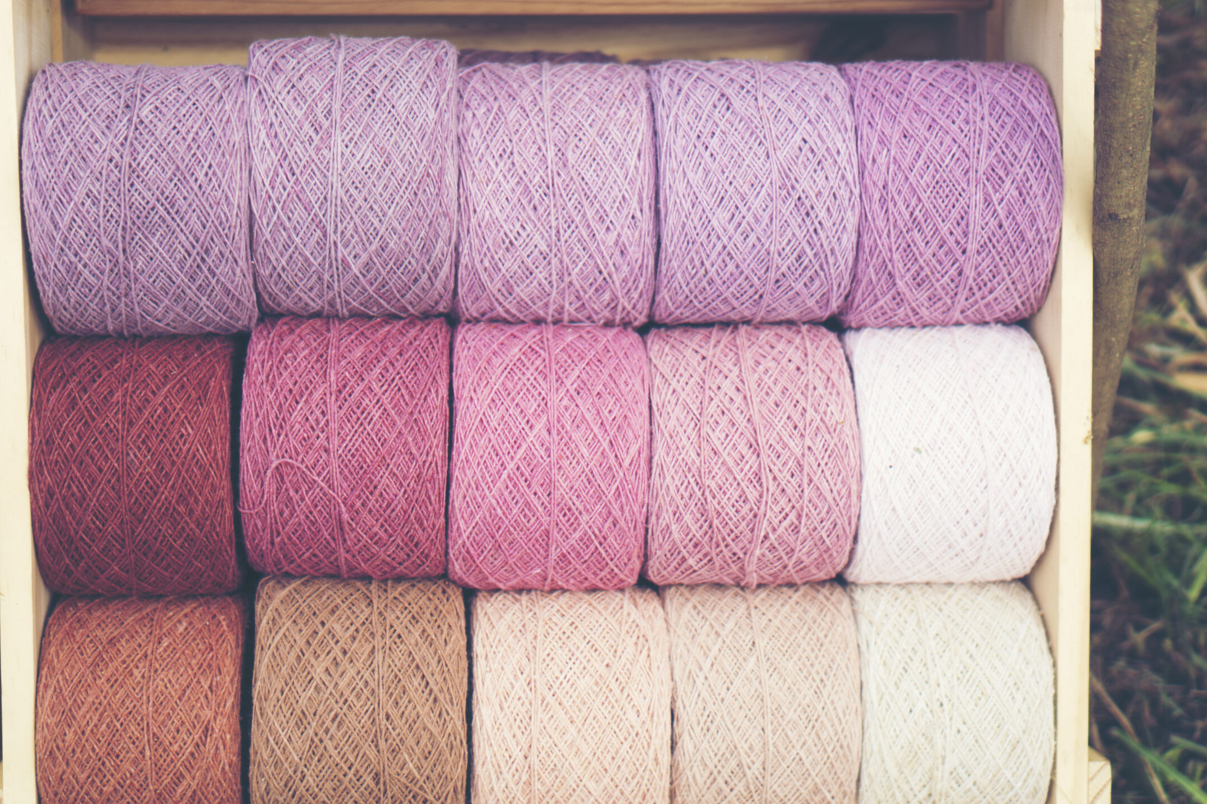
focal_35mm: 63
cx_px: 561
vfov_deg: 21.7
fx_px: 2098
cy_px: 472
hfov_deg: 32.1
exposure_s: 1/4000
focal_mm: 35
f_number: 1.8
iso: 100
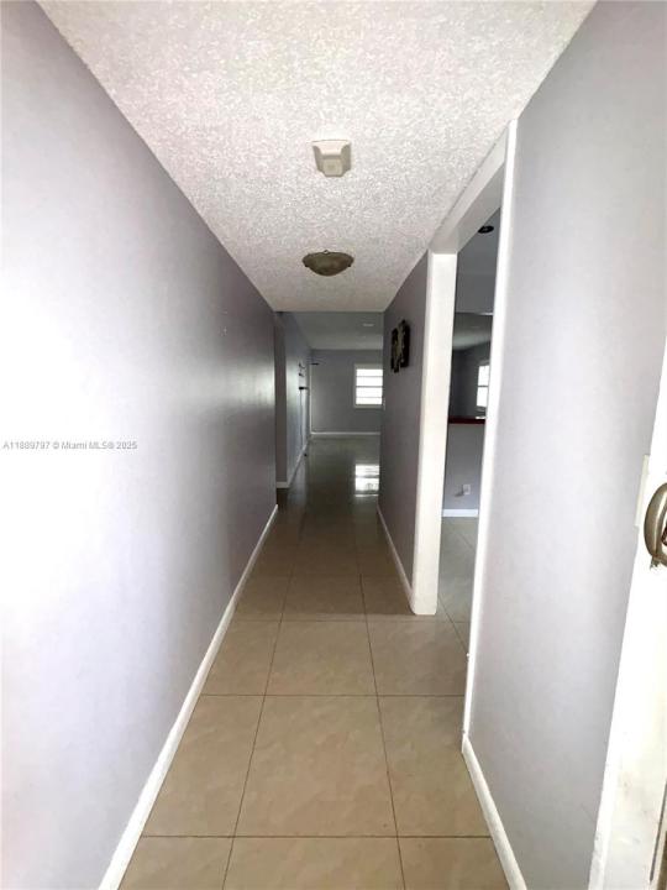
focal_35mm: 14
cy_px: 445
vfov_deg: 102.1
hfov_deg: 85.7
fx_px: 360
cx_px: 334
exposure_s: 1/60
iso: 250
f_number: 2.2
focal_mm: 2.22
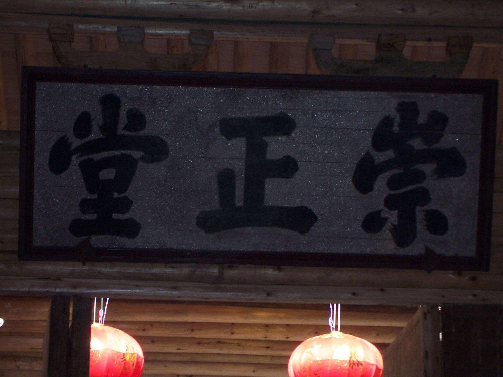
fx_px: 2122
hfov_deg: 13.5
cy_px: 188
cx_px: 252
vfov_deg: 10.2
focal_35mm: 146
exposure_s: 1/180
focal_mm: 25.1
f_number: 4.8
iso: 140
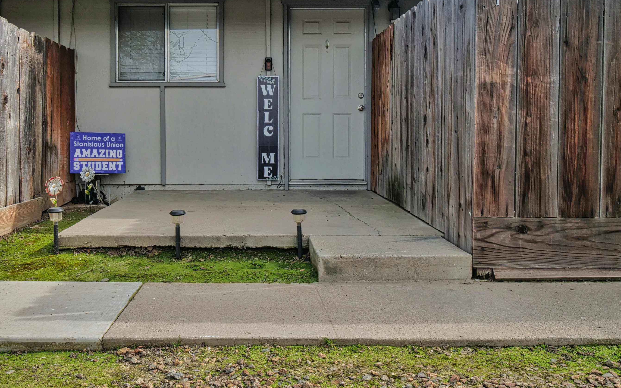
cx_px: 270
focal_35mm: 34
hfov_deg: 56.5
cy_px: 153
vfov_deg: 37.1
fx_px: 575
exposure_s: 1/250
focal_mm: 14
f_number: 7.1
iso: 125
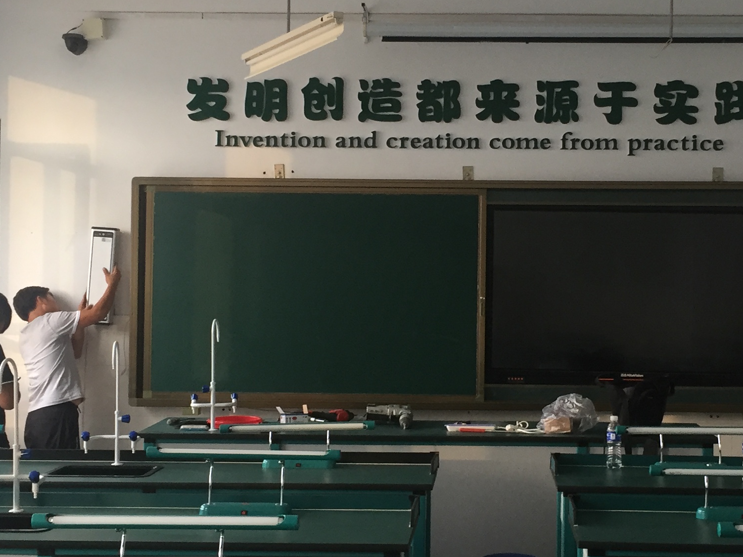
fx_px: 1352
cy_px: 263
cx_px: 463
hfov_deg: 30.6
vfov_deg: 23.3
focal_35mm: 63
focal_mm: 4.15
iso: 100
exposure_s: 1/33
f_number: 2.2
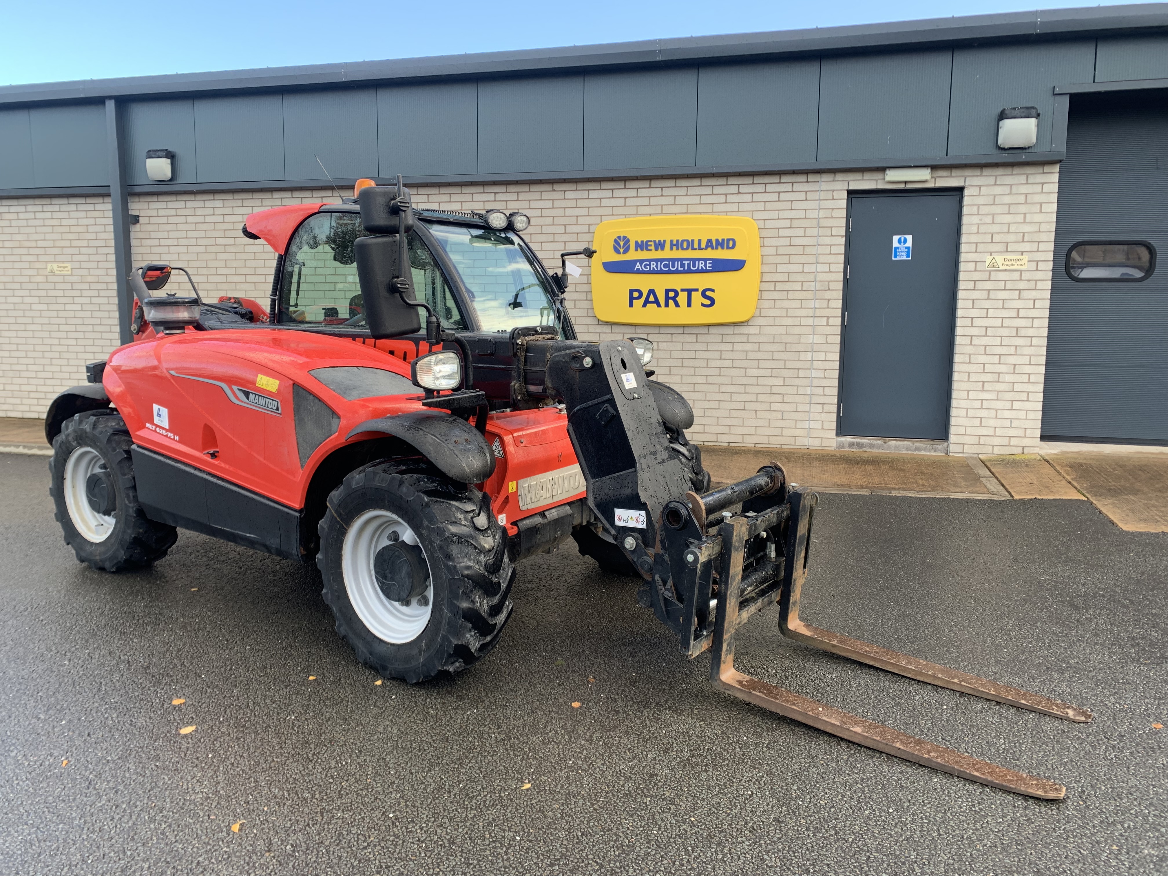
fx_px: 877
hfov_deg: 67.3
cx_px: 584
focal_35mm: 26
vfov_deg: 53.1
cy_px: 438
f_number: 1.8
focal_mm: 4.25
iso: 25
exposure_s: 1/130
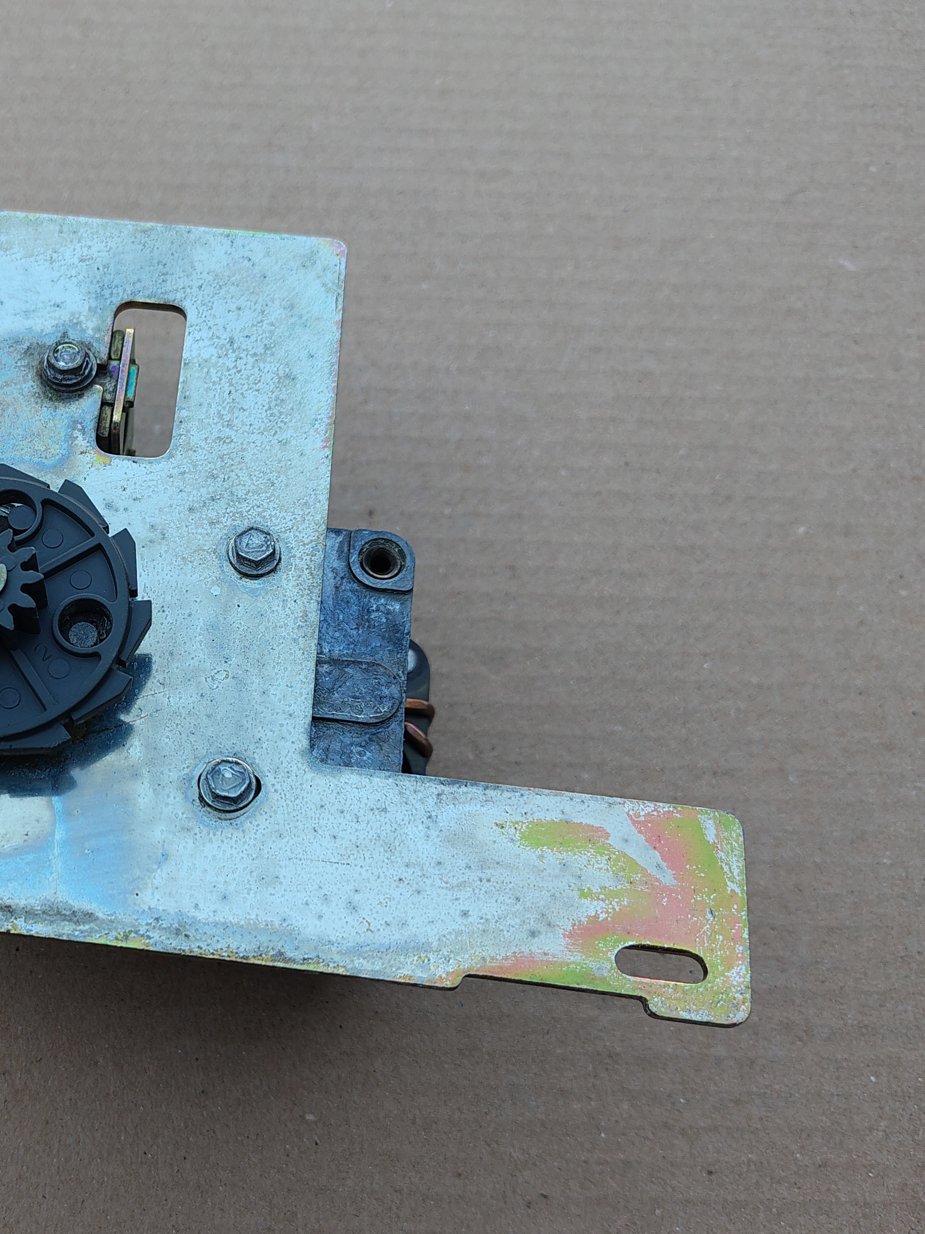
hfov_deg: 34.7
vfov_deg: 47.8
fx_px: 1390
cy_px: 668
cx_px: 93
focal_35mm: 39
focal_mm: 5.56
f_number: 1.8
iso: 100
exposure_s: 1/295
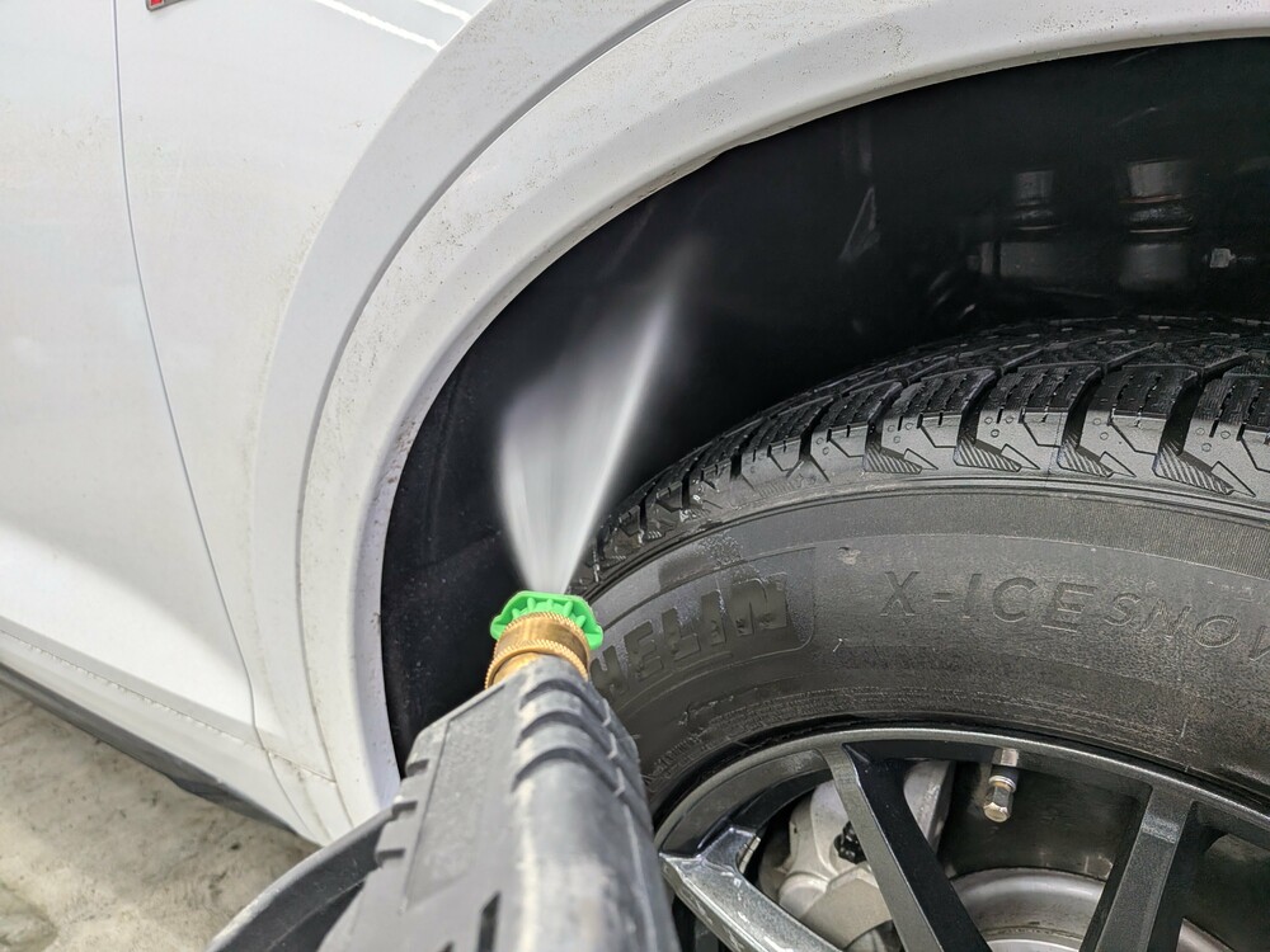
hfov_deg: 71.6
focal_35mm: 24
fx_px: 881
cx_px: 635
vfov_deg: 56.8
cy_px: 476
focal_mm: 4.53
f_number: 1.7
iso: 27
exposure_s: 1/152
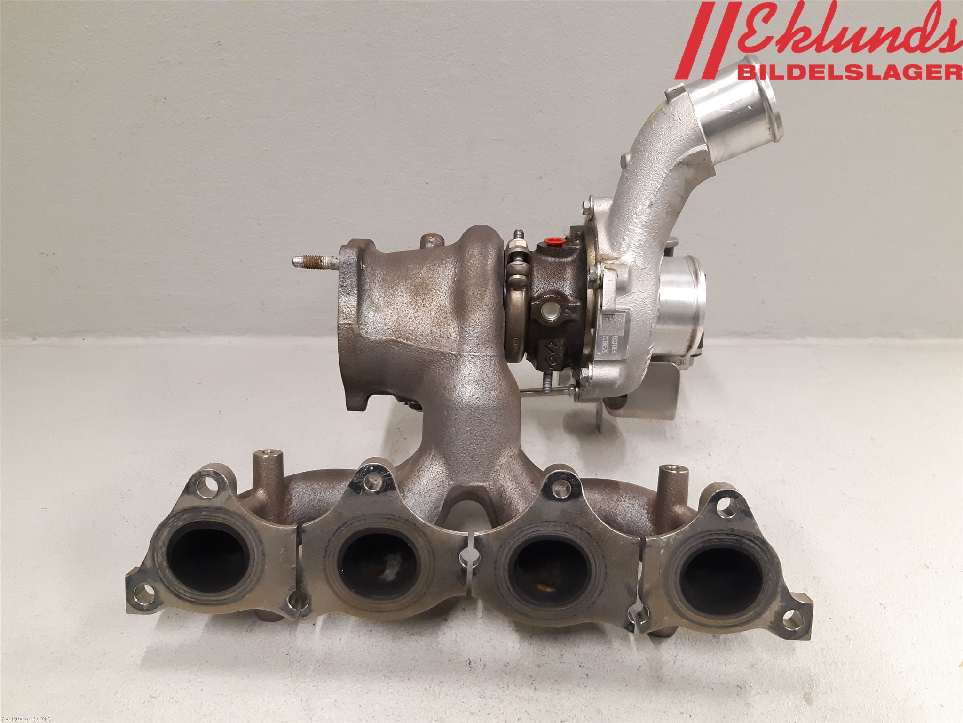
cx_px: 482
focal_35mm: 26
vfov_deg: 53.1
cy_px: 362
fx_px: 723
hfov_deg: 67.3
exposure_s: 1/50
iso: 320
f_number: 1.7
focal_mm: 3.93
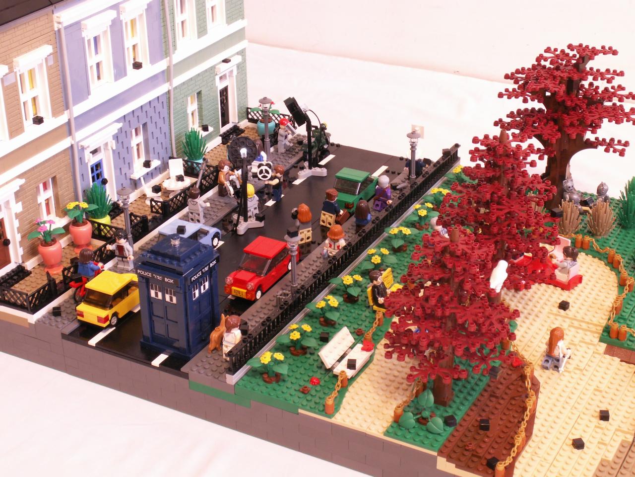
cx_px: 318
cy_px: 238
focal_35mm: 63
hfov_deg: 30.7
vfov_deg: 23.3
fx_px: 1156
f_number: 6.3
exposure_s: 1.6
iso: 64
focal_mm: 10.47
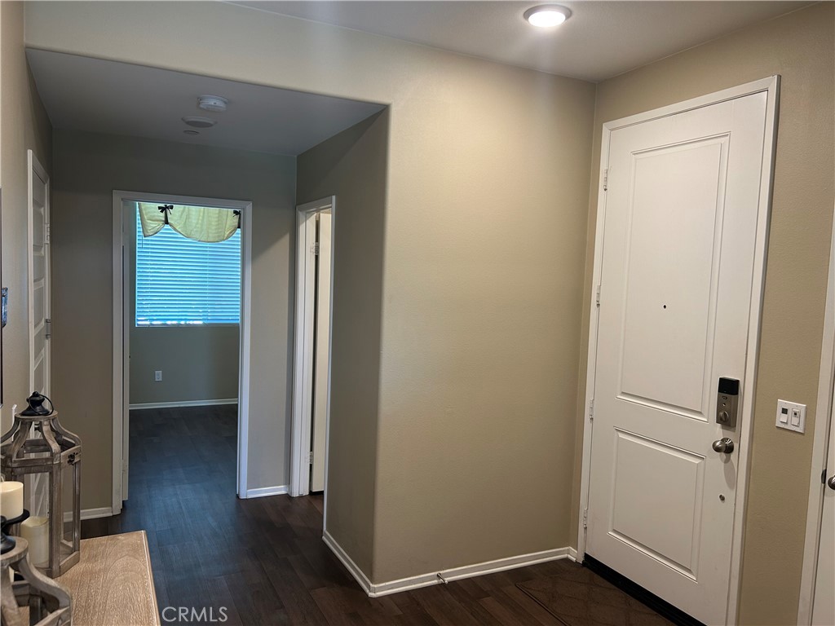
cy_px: 313
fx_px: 627
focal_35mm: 26
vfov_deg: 53.1
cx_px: 418
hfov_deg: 67.3
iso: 80
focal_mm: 5.7
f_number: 1.5
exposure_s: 1/60
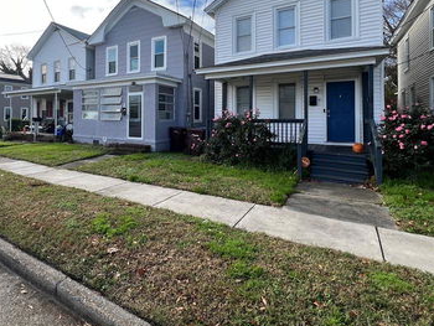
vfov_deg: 67.3
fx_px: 238
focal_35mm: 19
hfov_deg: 83.5
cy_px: 115
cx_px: 171
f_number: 1.8
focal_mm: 1.57
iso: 32
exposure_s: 1/630
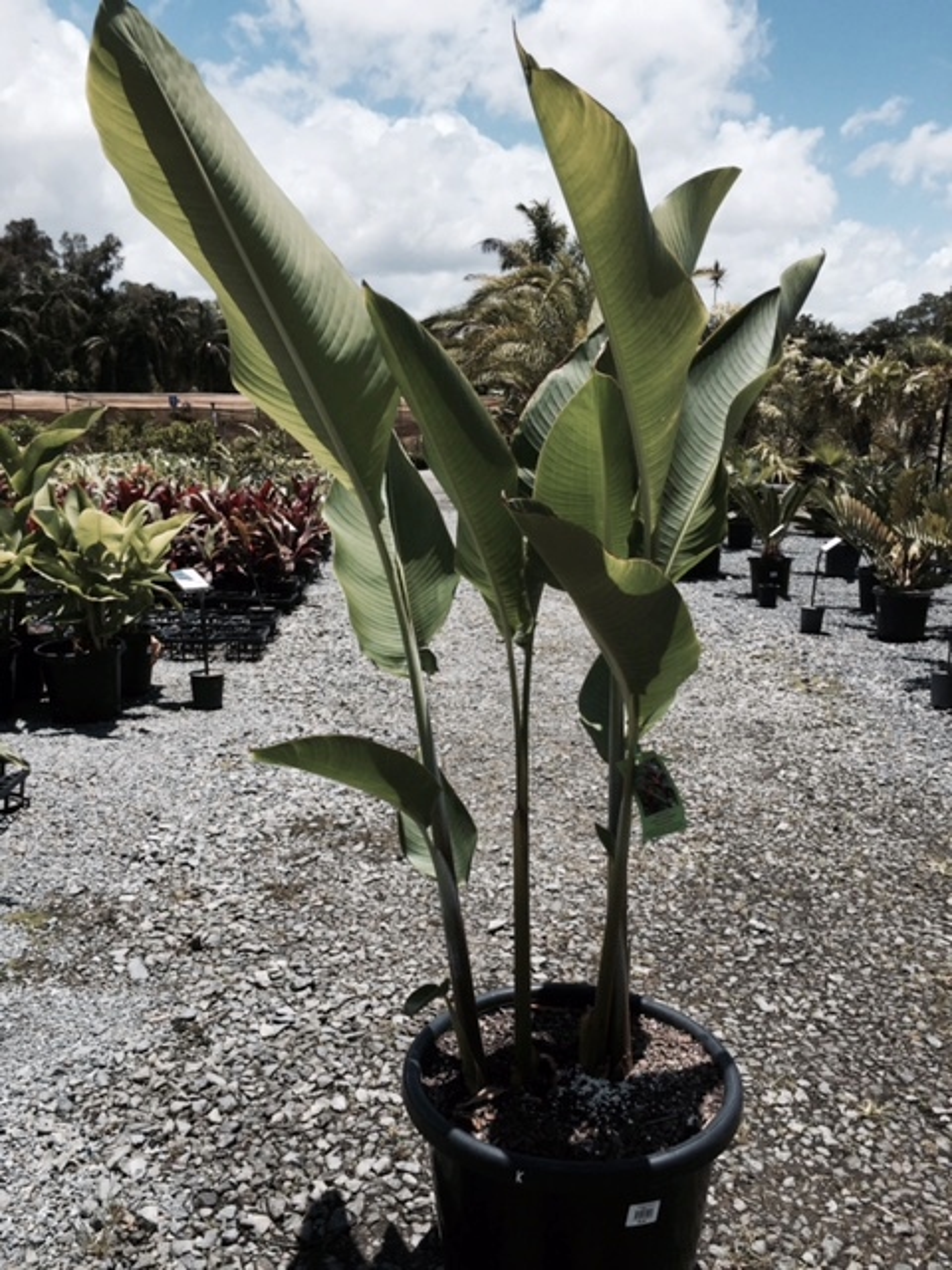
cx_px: 476
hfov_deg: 48.2
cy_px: 635
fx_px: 1063
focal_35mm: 29
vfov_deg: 61.7
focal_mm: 4.15
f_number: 2.2
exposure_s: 1/2825
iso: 32
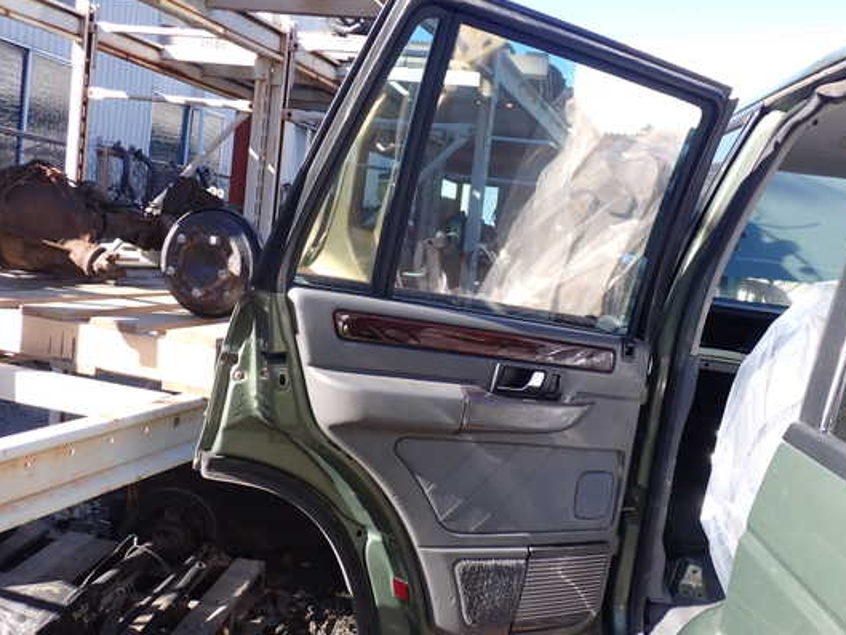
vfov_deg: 41.8
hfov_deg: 53.8
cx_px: 478
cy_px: 317
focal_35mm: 34
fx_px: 831
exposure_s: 1/250
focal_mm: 5.4
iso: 100
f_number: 3.2
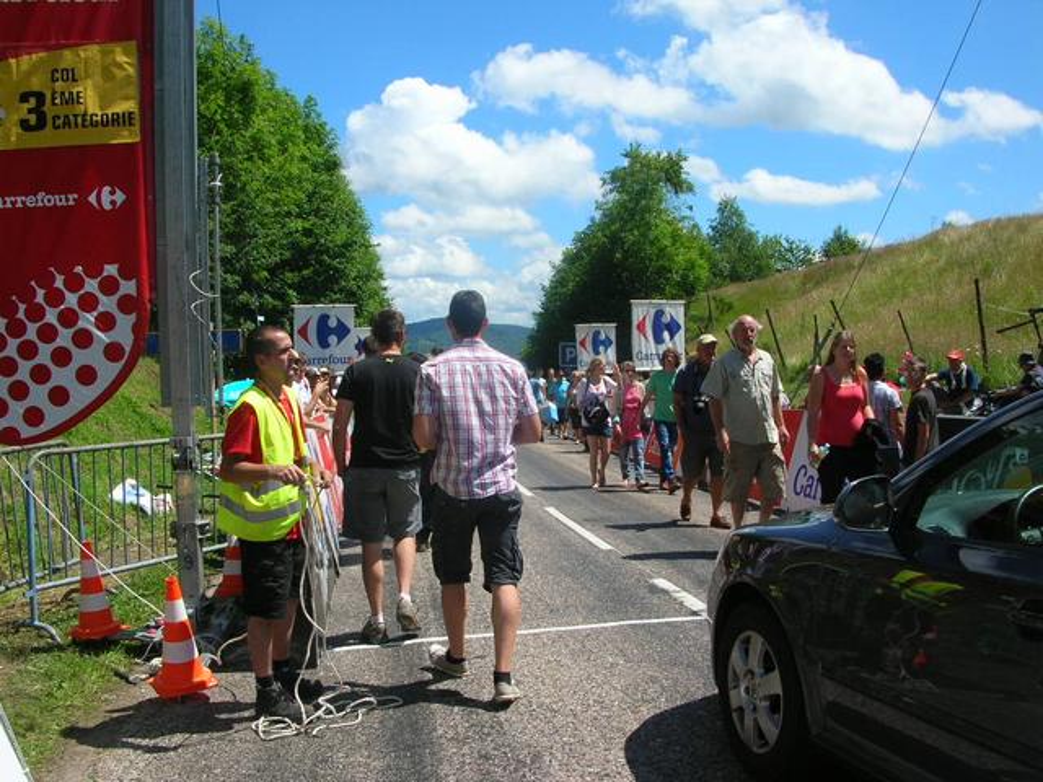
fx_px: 1055
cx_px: 522
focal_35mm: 35
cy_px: 391
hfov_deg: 52.6
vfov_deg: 40.7
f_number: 5.6
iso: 50
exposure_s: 1/304
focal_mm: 5.8
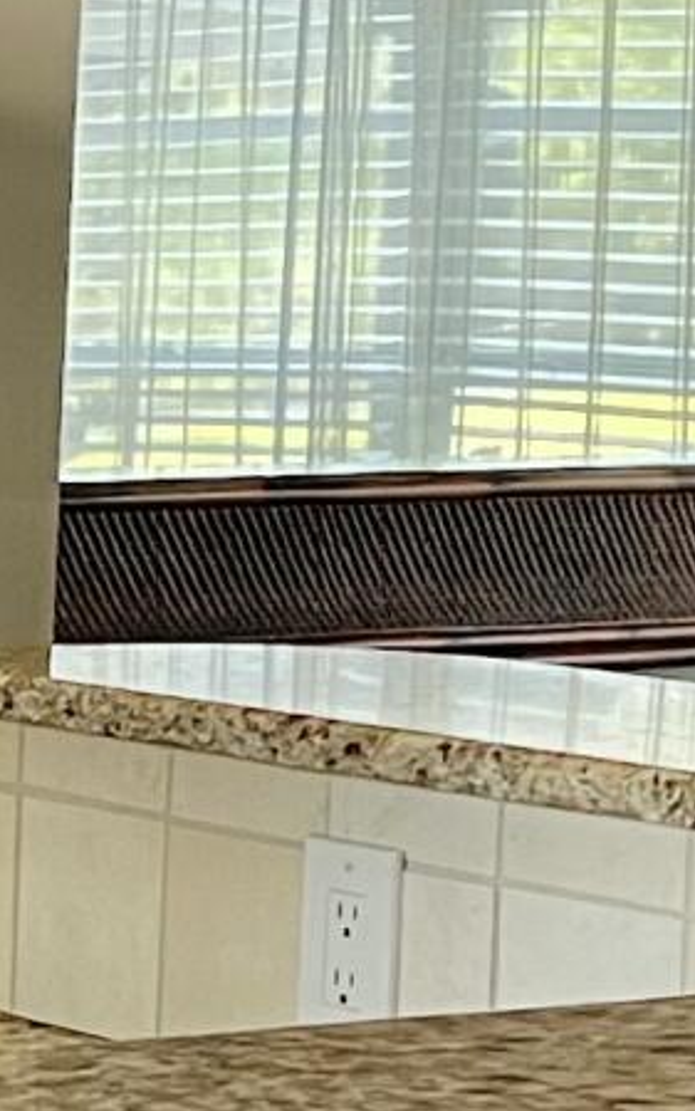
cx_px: -650
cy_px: 814
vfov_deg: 11.4
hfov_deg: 6.9
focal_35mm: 184
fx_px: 5571
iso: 125
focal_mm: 5.7
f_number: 1.5
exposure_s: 1/76
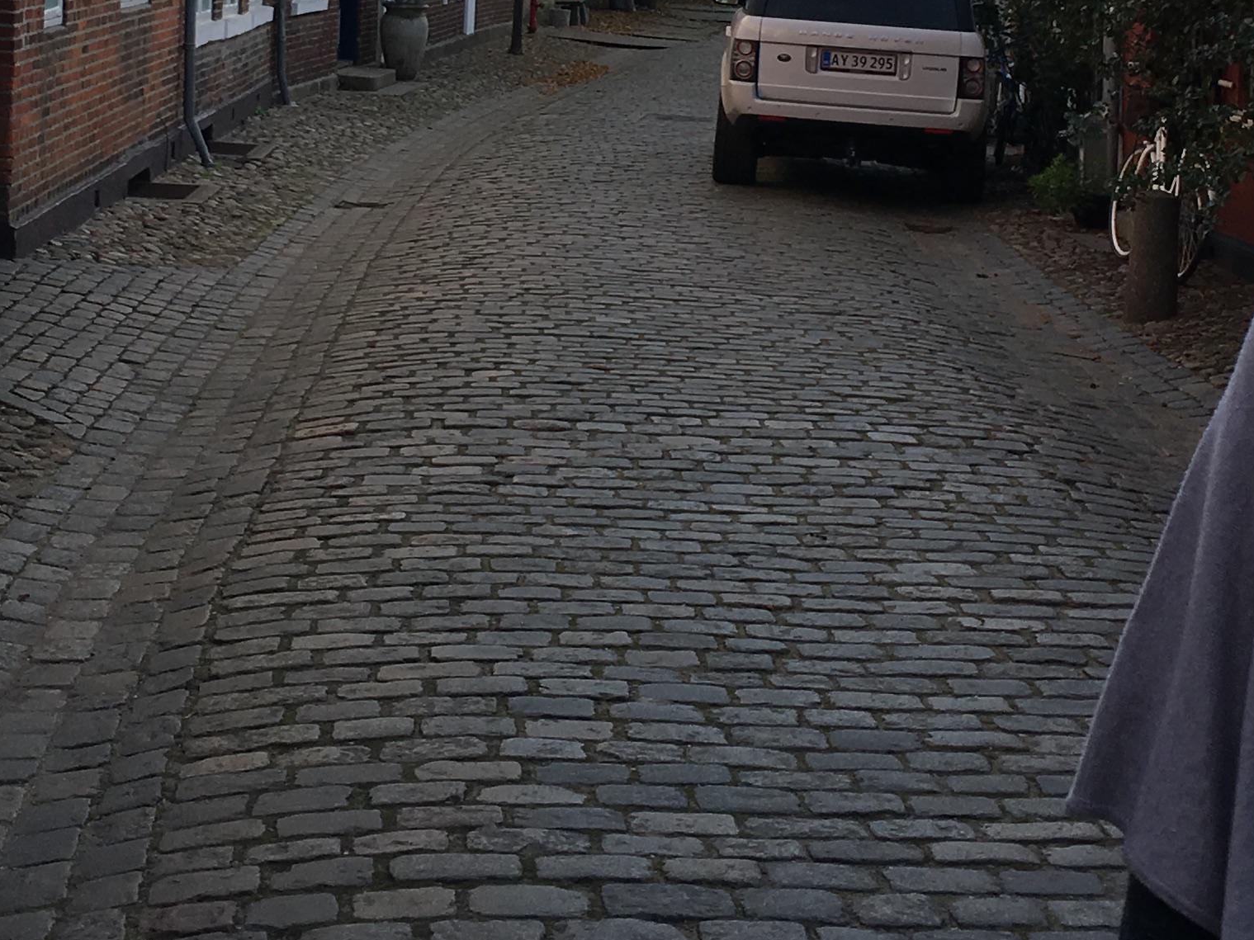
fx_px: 2789
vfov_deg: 18.7
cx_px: 578
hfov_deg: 25.3
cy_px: 15
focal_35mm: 77
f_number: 2.2
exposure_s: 1/413
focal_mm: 4.15
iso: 25
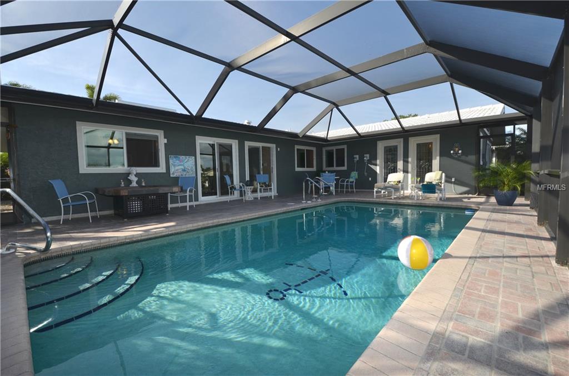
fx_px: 236
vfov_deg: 77.0
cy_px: 188
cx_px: 284
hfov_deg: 100.5
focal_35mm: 15
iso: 100
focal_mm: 10
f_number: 7.1
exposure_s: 1/200
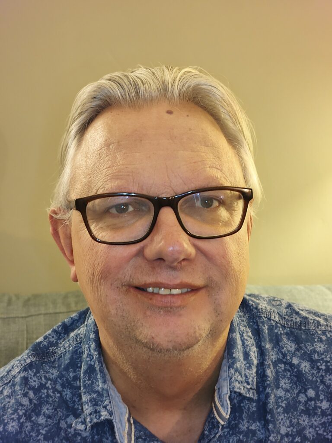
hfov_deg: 29.1
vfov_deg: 38.2
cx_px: 166
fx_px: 639
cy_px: 222
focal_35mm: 50
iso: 2791
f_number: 2
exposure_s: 1/20
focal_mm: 7.1
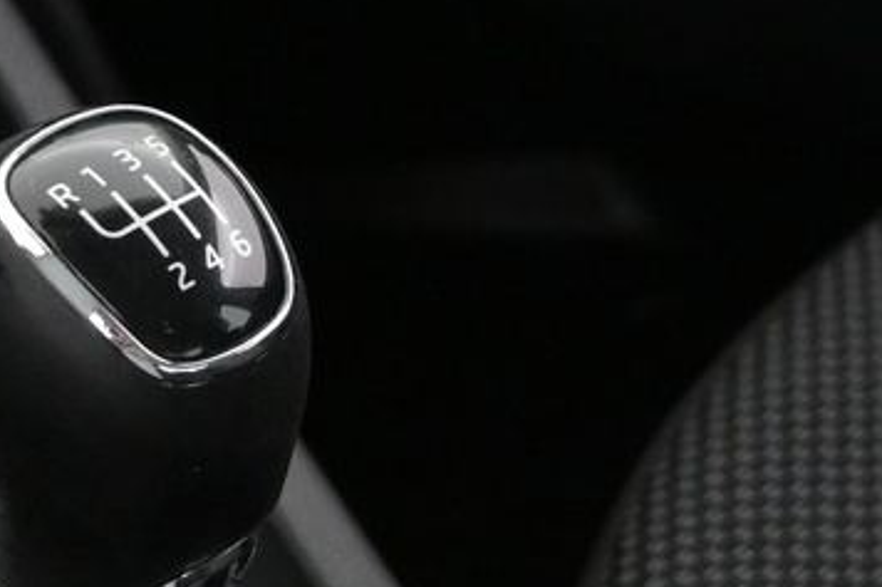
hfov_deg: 15.3
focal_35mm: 133
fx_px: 3260
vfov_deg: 10.3
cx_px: 193
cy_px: 369
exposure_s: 1/50
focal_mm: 19.5
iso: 2500
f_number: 3.8
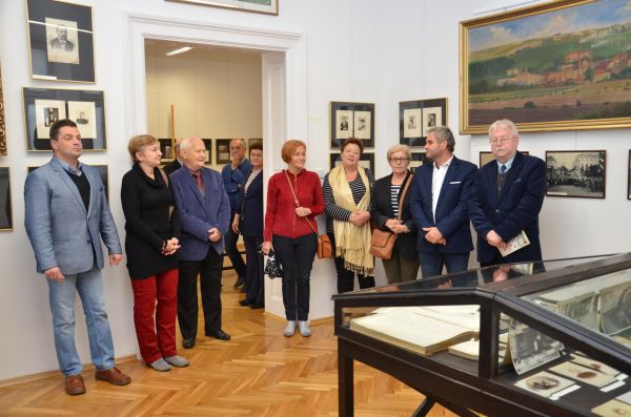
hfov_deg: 57.3
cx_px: 316
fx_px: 577
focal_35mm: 33
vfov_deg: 39.8
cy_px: 208
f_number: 5
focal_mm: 22
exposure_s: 1/60
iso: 800
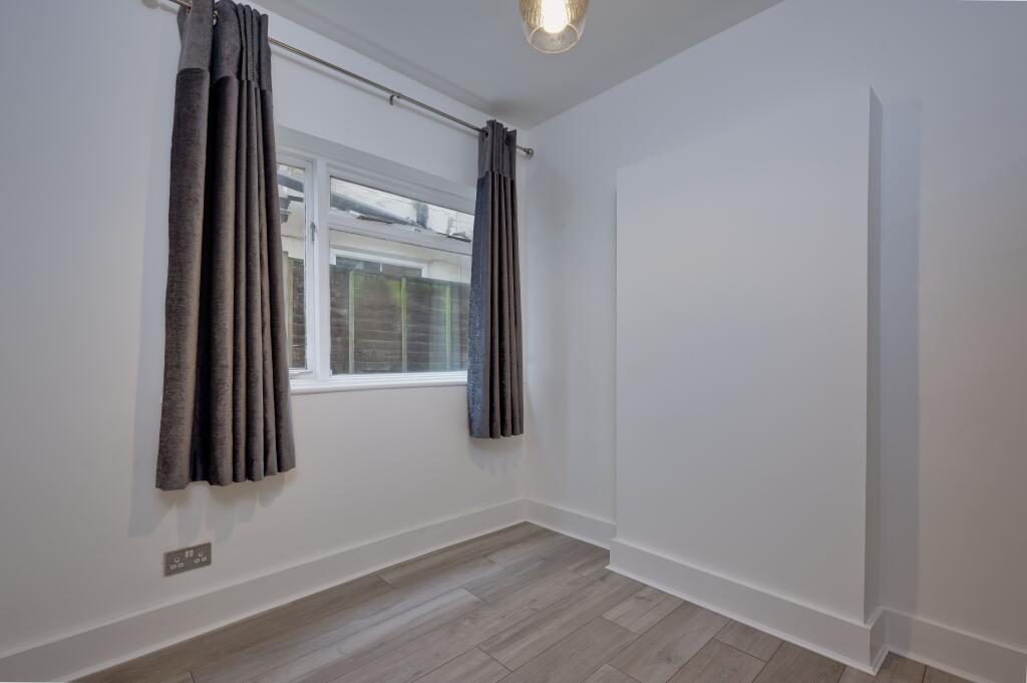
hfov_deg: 96.8
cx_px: 514
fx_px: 456
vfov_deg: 73.7
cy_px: 342
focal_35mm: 16
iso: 250
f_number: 9
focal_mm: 16
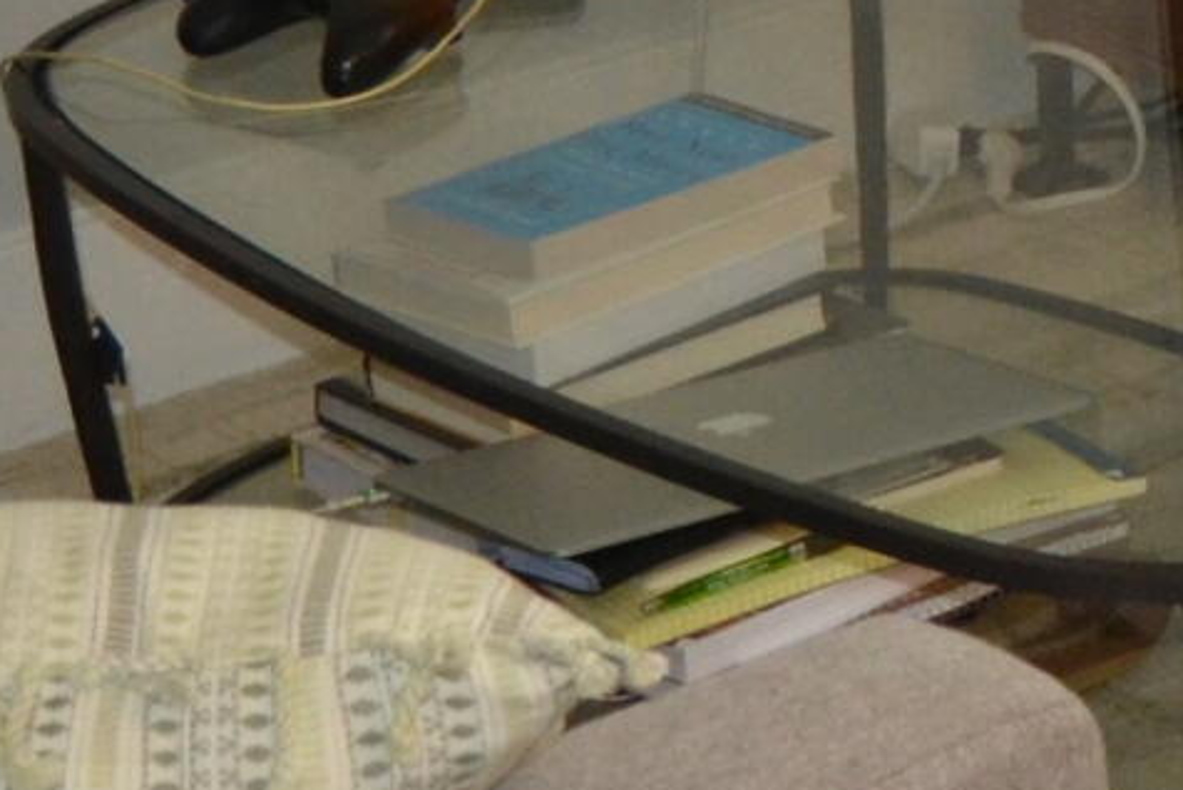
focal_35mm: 170
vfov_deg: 7.8
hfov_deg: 11.2
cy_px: -663
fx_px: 5590
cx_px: 2209
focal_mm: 18
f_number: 3.5
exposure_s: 1/60
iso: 800
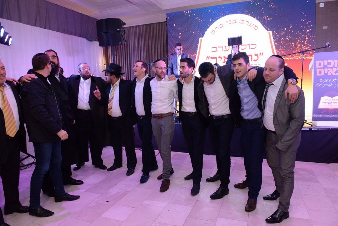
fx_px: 225
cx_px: 169
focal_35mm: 24
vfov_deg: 53.1
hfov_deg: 73.7
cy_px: 113
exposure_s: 1/100
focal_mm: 24
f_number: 5.6
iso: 4000
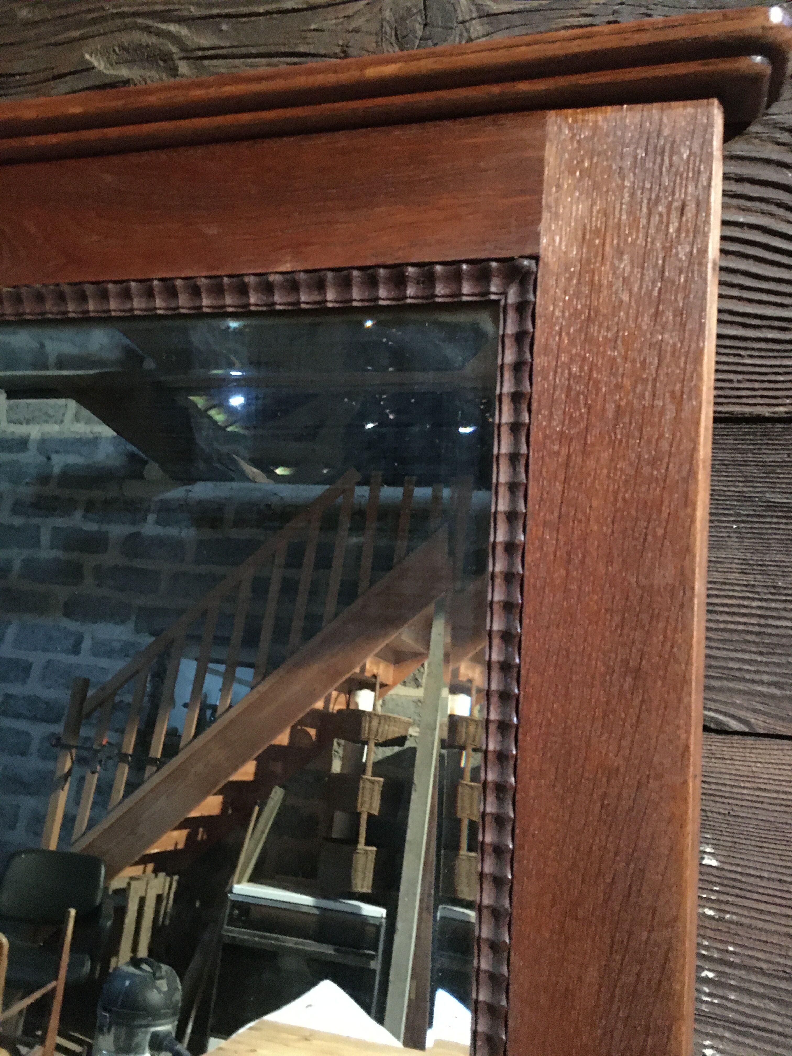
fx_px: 885
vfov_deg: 61.7
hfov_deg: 48.2
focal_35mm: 29
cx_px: 396
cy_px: 528
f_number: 2.2
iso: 640
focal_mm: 4.15
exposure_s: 1/17
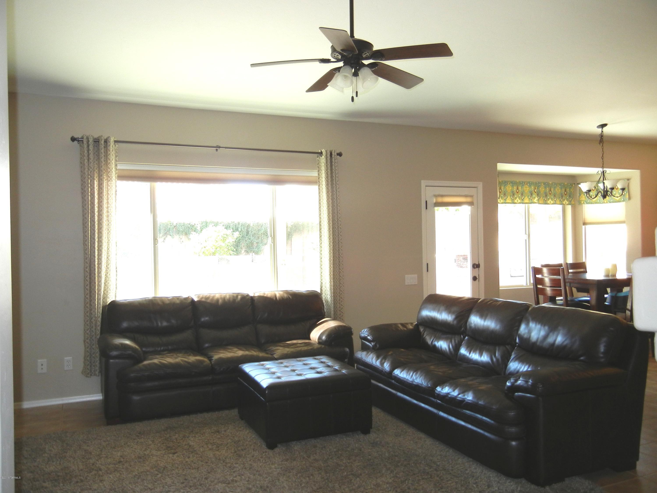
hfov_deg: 60.0
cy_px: 246
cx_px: 328
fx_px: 569
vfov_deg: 46.8
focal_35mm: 30
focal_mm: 5.4
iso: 160
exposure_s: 1/39.2
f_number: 3.5
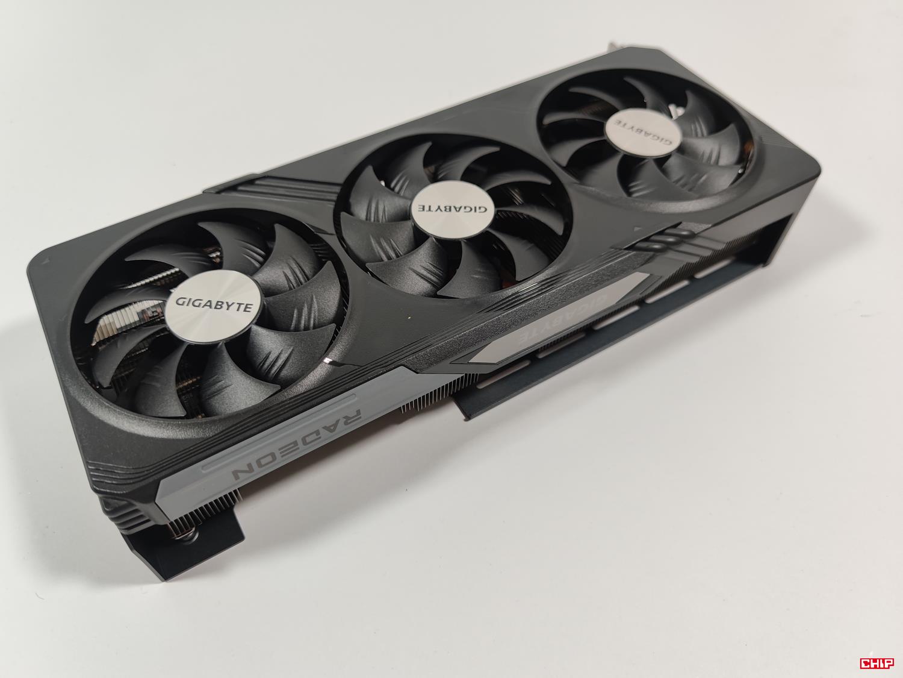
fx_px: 652
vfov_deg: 54.9
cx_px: 452
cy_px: 339
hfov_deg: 69.4
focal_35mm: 25
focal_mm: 6.78
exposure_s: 1/100
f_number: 1.85
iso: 87
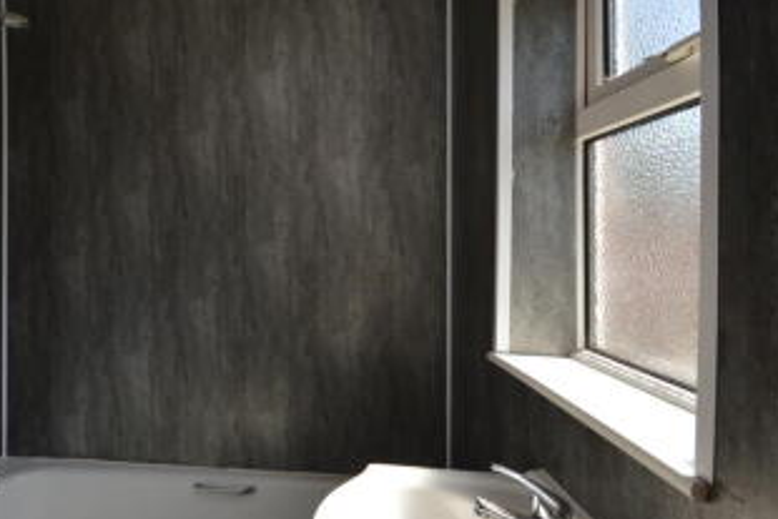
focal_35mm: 23
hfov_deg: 72.3
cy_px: 252
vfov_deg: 55.2
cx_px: 223
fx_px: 497
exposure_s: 1/160
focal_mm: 10
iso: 100
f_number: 6.3
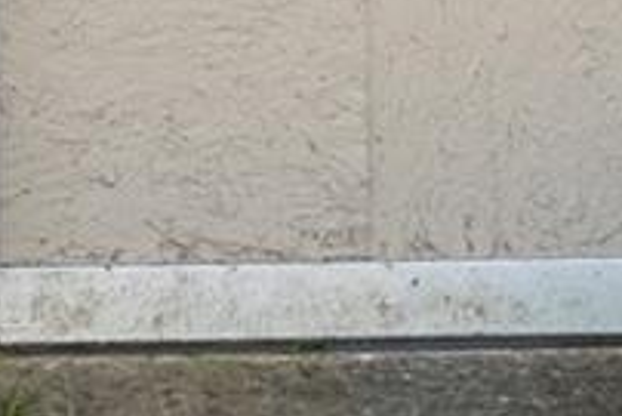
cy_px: -302
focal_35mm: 111
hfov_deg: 14.8
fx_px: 1919
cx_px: -650
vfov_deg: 11.6
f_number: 9
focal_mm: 14
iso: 800
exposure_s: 1/100
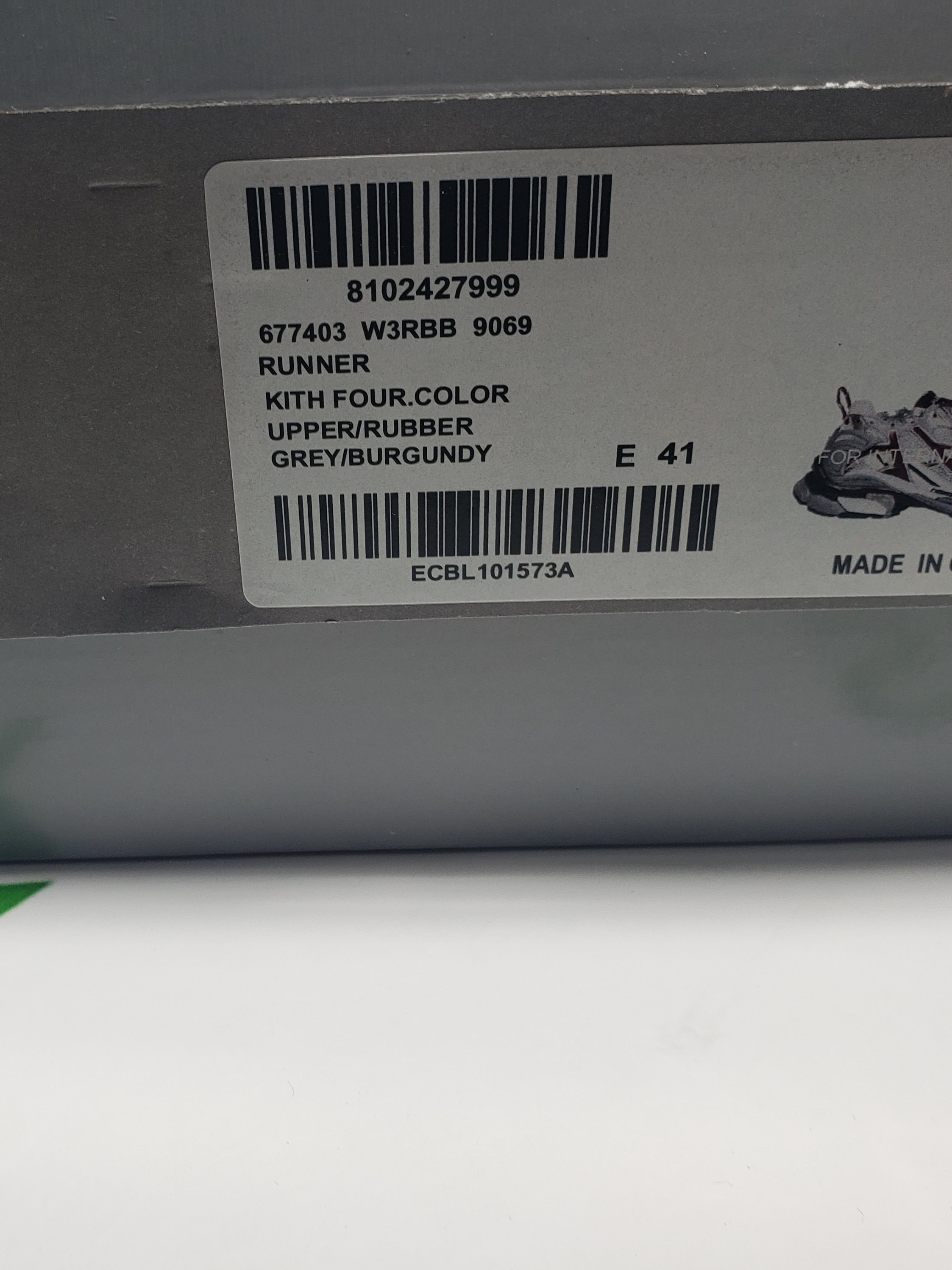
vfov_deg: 52.6
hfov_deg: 40.4
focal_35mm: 35
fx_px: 1284
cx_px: 357
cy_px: 640
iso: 50
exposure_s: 1/123
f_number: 2.4
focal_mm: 4.3
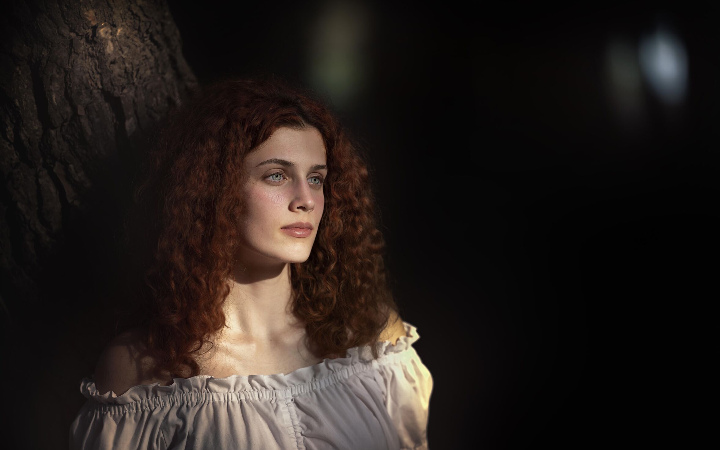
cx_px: 362
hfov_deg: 14.9
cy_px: 243
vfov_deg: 9.4
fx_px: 2747
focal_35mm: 140
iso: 50
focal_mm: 135
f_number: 2
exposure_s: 1/320
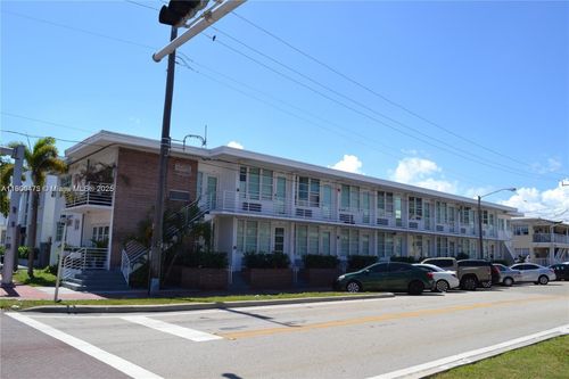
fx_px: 427
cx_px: 284
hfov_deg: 67.4
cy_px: 190
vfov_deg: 47.9
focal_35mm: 27
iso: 100
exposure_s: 1/250
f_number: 8
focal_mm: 18
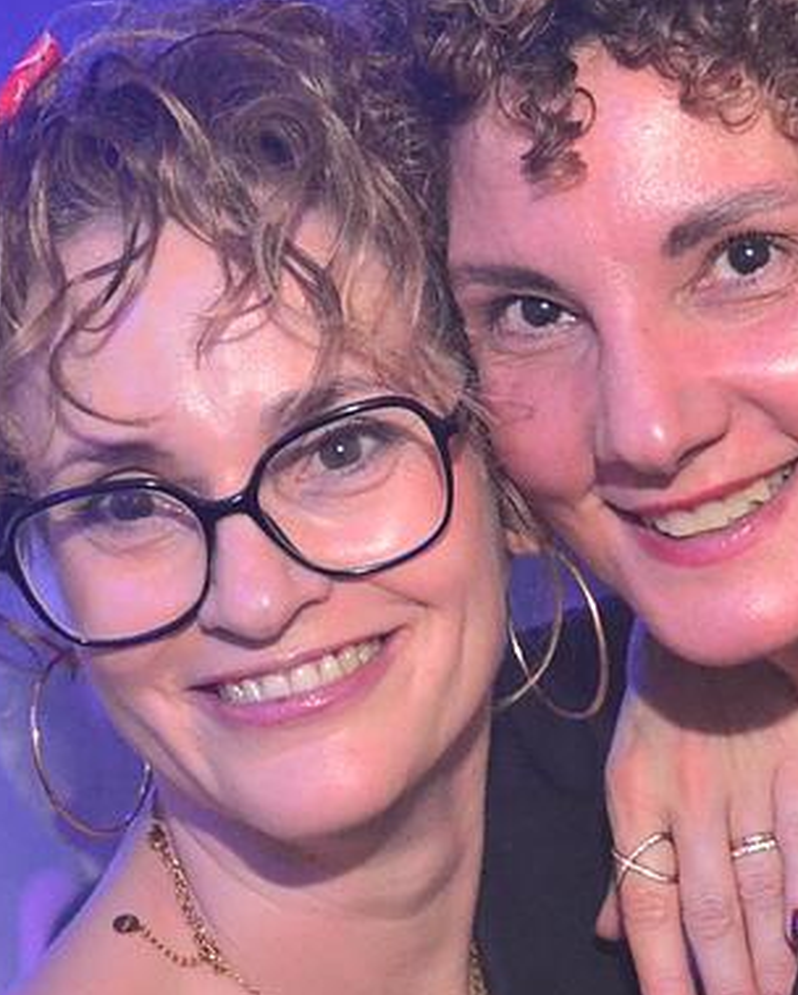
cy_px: 617
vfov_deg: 16.0
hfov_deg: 12.7
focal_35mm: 120
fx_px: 3537
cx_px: 795
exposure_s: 1/50
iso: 3200
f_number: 5.6
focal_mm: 30
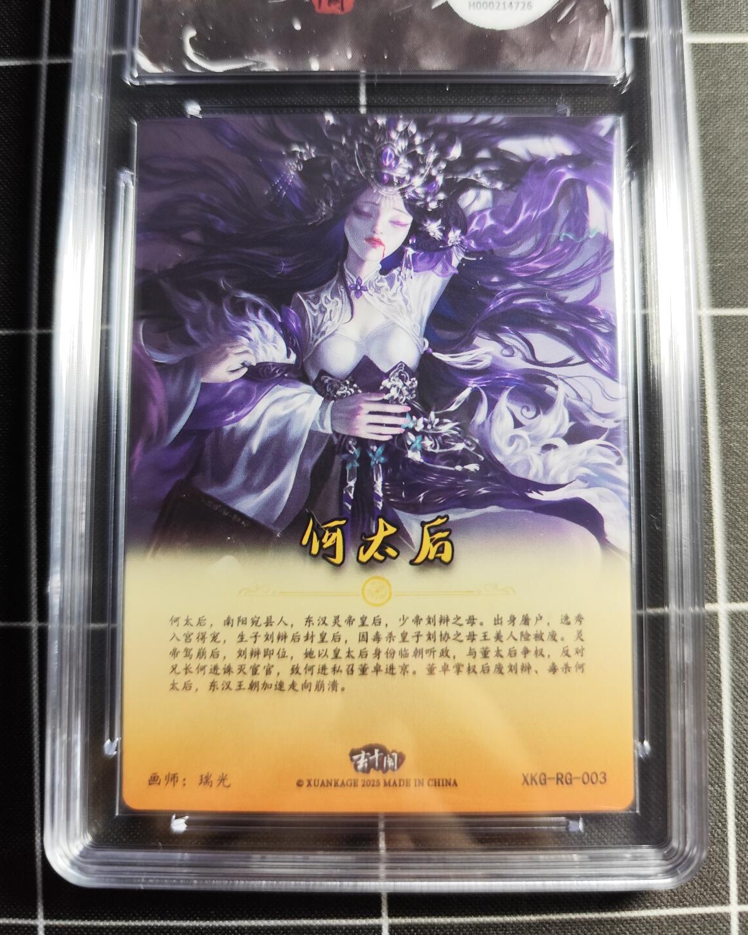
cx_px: 389
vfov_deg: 61.8
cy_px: 386
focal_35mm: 28
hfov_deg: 51.5
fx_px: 775
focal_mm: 6.14
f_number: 1.65
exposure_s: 1/100
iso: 320
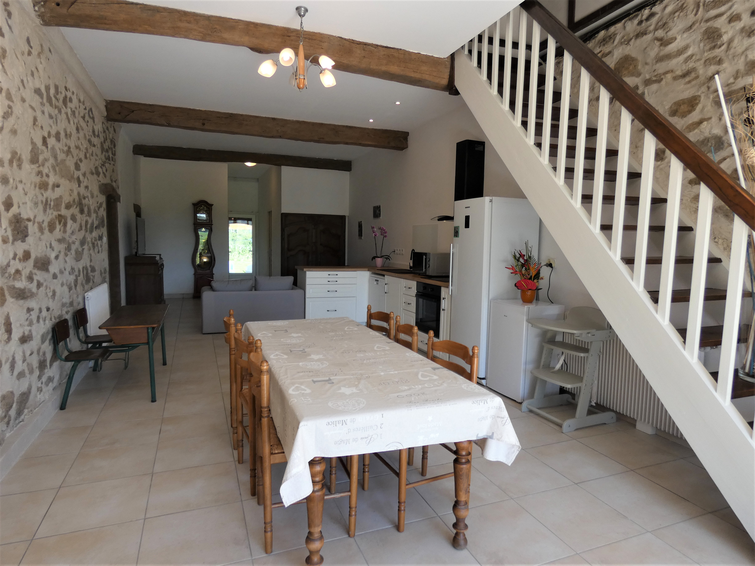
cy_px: 283
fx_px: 436
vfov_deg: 66.0
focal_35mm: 20
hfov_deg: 81.7
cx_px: 378
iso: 80
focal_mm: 3.6
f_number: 2.8
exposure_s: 1/160
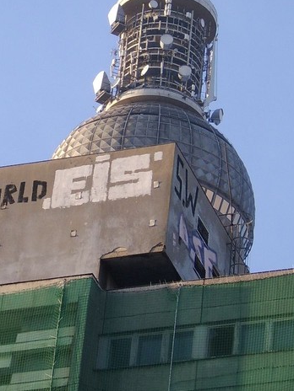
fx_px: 2038
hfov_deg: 8.2
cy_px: 64
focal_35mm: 180
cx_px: 86
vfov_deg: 10.9
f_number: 4.9
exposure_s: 1/162
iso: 71
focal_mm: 22.74
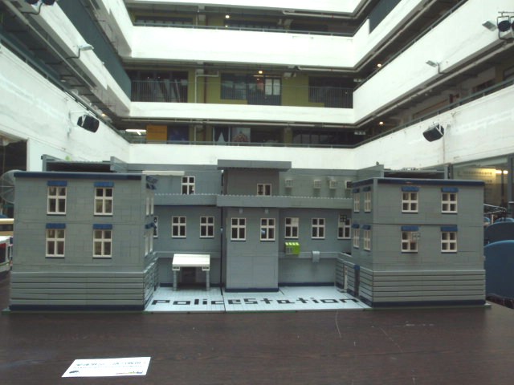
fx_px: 416
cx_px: 257
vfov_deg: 49.7
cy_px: 192
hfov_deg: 63.4
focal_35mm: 28
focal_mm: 5
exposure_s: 1/50
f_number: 3.5
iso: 64
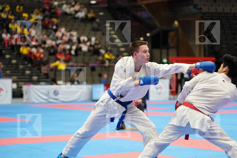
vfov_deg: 14.0
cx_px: 118
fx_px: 645
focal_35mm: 98
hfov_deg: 20.8
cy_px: 79
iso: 4000
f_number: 2.8
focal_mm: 98
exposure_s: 1/1000
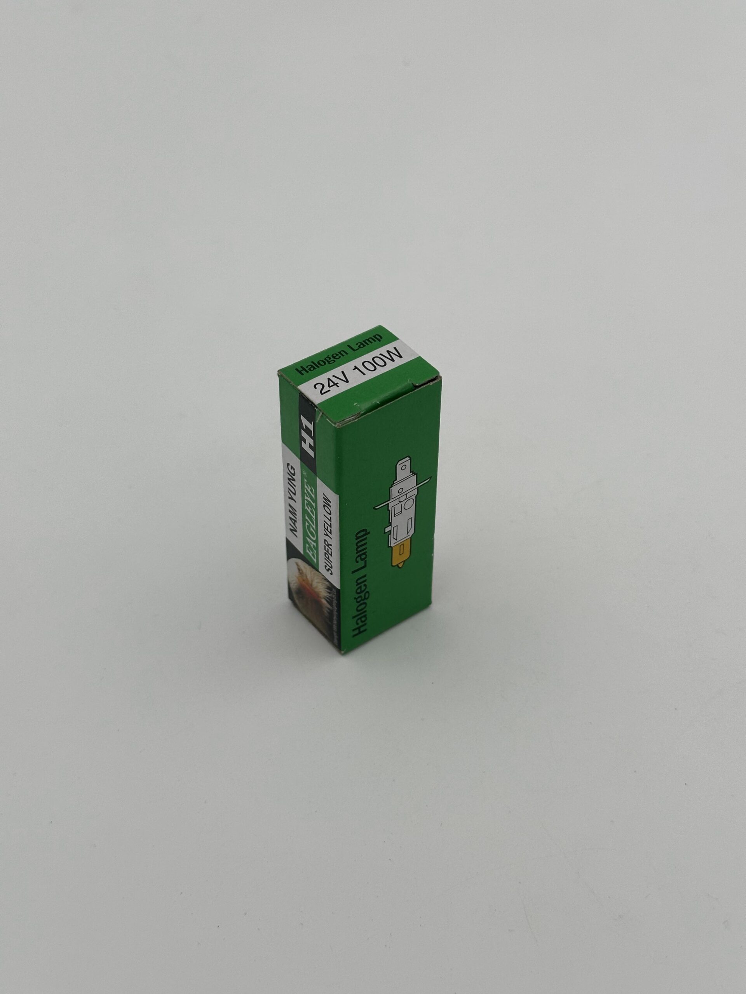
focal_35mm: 48
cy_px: 497
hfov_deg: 30.3
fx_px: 1379
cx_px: 373
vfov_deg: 39.7
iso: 64
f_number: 1.78
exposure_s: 1/953
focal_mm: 6.86
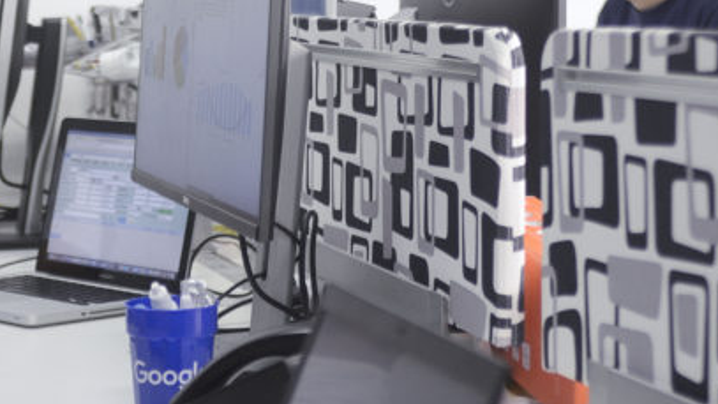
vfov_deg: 10.3
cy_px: -77
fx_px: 2209
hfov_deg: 18.4
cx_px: 265
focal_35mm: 116
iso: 500
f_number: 2.8
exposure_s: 1/125
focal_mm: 44
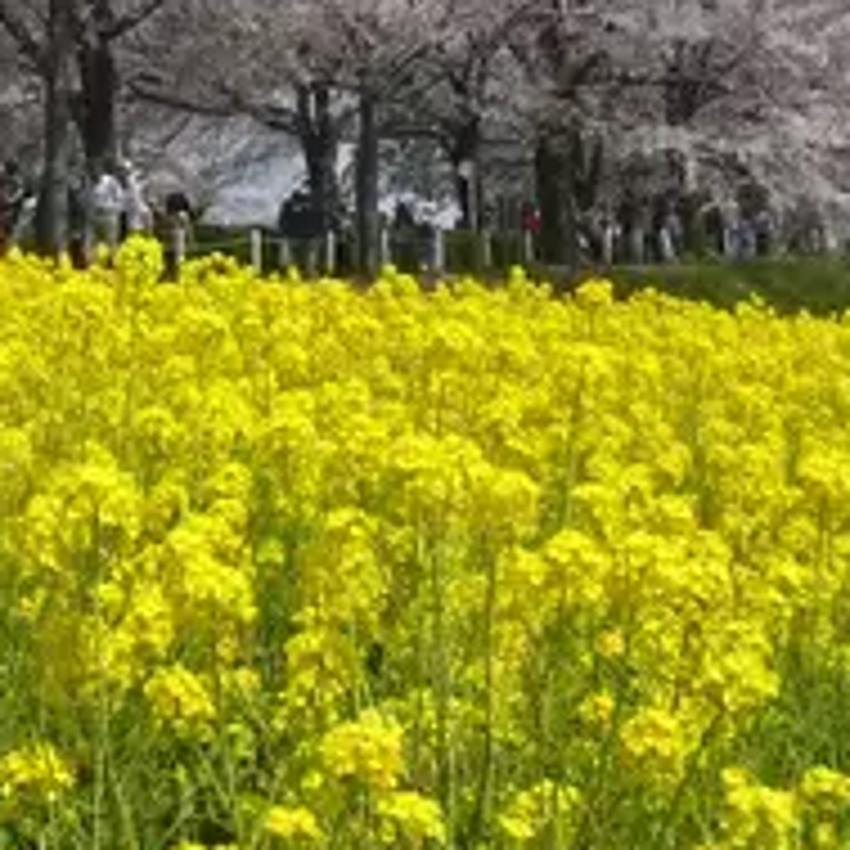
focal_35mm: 98
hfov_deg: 17.6
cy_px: 54
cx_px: 216
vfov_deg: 17.4
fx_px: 2723
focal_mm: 5.8
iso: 80
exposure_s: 1/400
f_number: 5.6
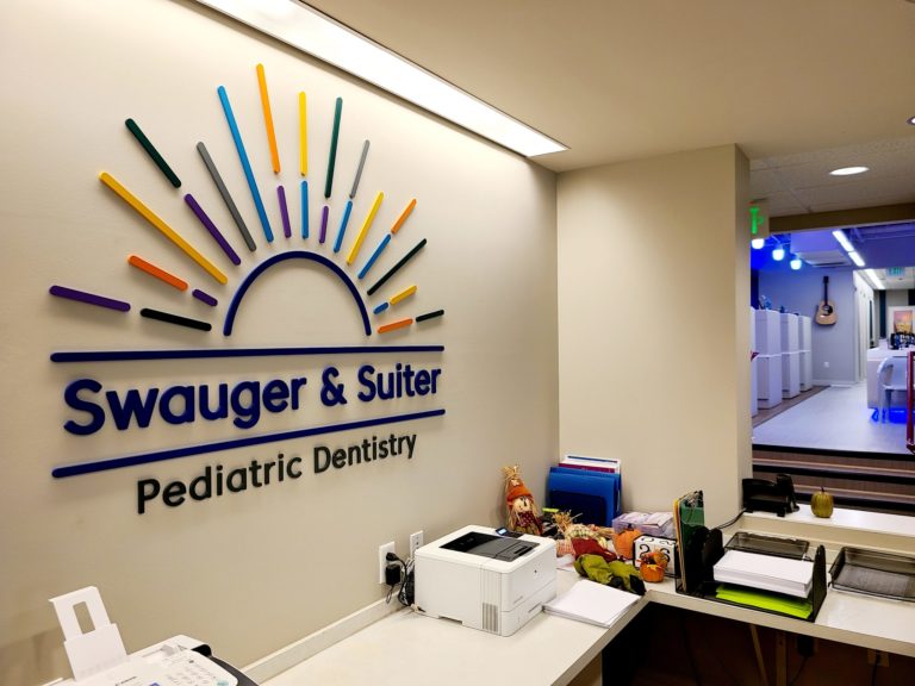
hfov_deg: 67.3
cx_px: 458
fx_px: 687
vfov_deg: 53.1
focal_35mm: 26
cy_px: 343
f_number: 1.8
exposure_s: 1/60.2
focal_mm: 5.4
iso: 64
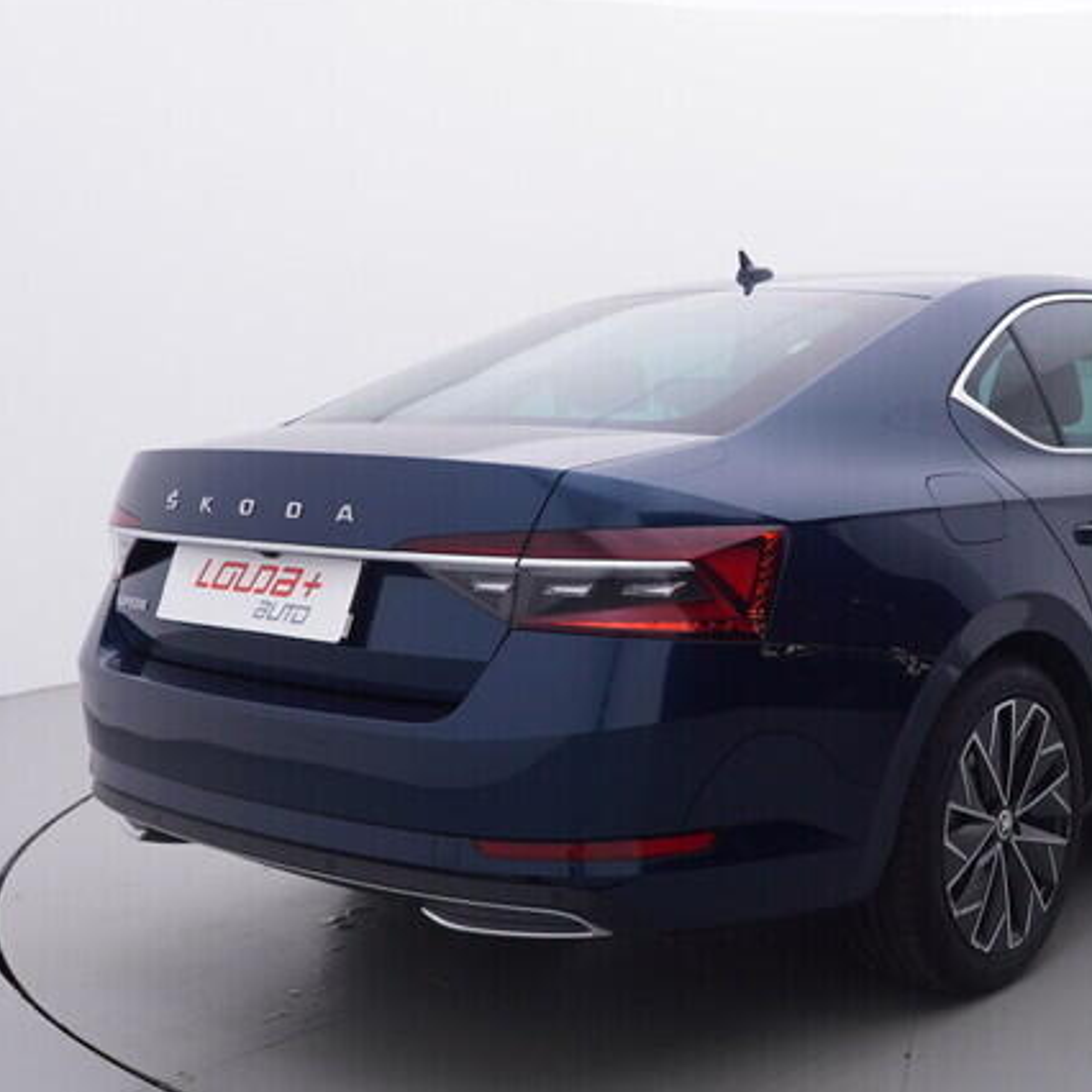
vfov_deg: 36.8
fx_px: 1643
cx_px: 838
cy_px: 574
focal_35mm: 46
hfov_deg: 35.8
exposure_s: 1/80
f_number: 5
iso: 200
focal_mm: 15
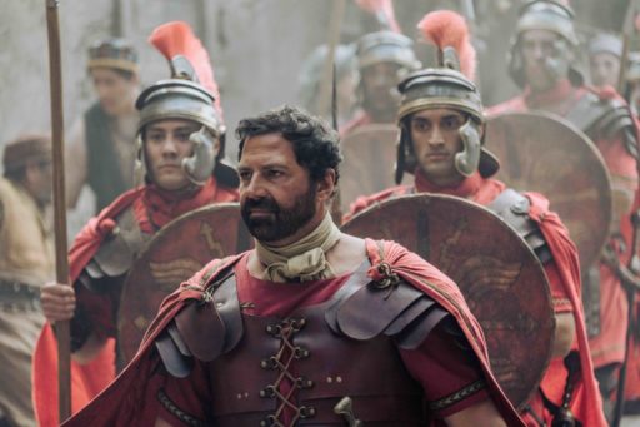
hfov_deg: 11.9
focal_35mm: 173
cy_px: 214
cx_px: 320
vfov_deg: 7.9
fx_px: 3074
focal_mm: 115
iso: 640
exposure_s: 1/750
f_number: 2.8
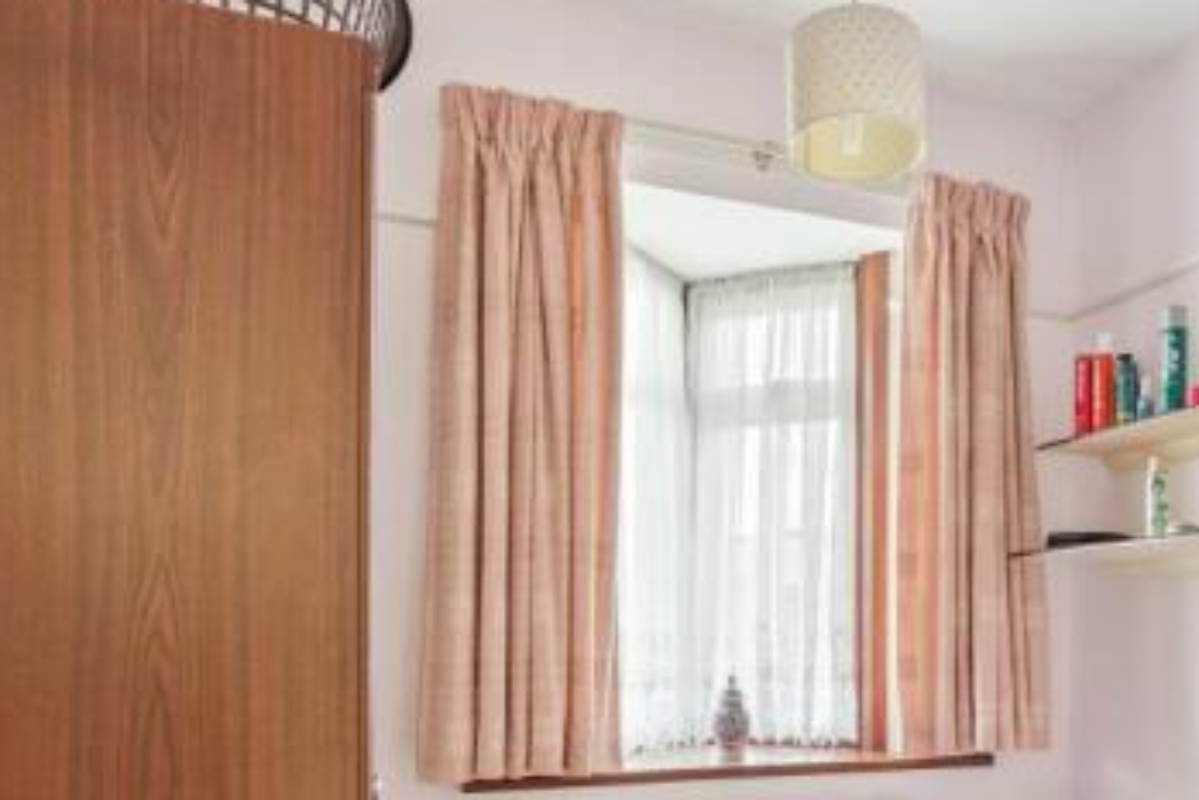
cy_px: 671
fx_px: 1000
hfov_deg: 60.3
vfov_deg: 41.2
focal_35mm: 30
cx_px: 809
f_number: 5.6
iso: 320
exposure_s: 1/13
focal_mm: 16
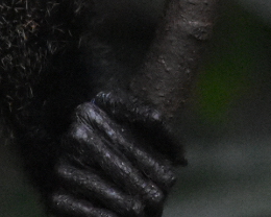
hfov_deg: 0.8
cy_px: -132
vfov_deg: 0.7
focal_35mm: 2365
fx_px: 18969
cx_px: 71
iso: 6400
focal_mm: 270
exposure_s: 1/320
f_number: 5.6
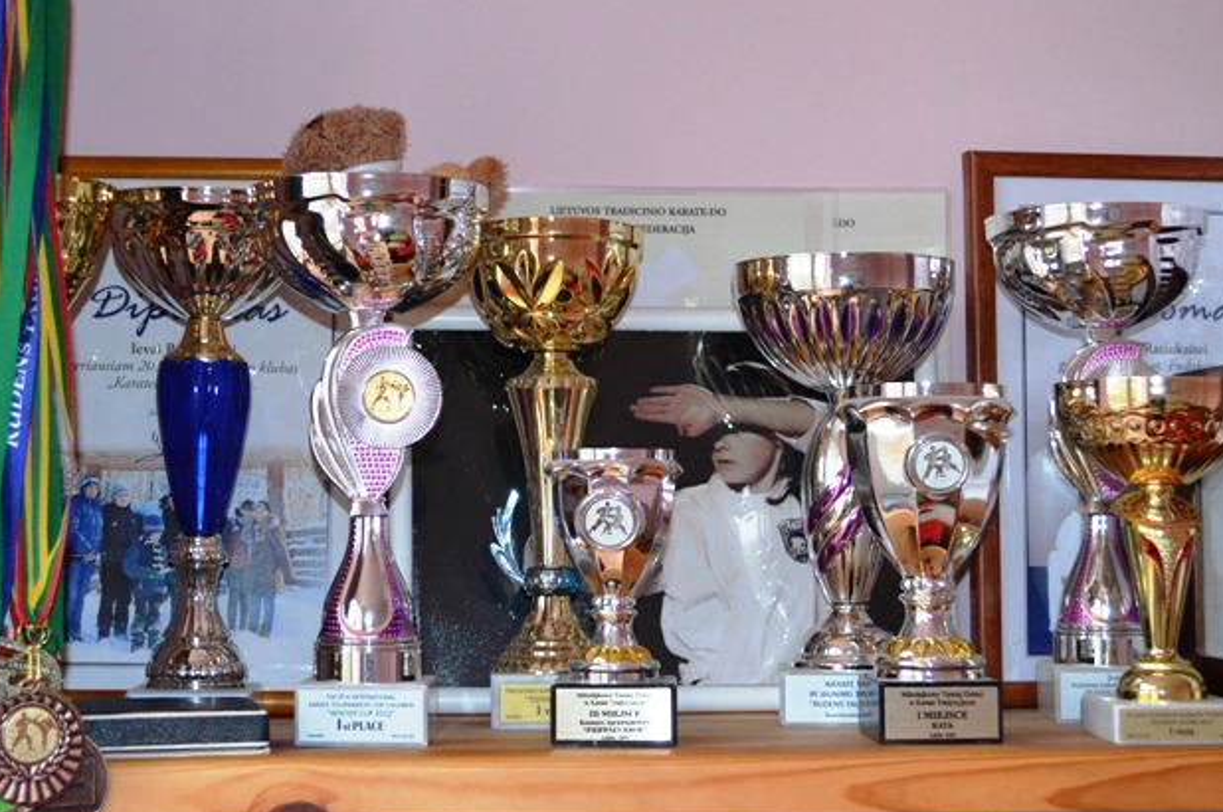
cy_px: 347
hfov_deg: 30.5
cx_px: 538
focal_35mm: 66
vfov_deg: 20.5
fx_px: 2239
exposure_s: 1/60
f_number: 5
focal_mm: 34
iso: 3200
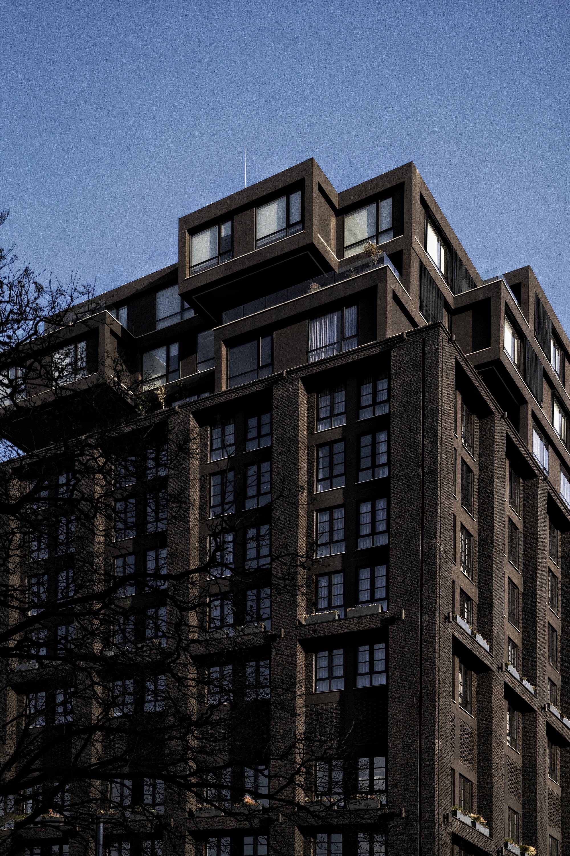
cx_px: 285
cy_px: 428
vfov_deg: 42.7
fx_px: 1092
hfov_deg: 29.2
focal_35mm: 46
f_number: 2.8
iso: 1250
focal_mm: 46
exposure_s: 1/6400
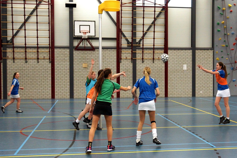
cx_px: 118
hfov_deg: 46.4
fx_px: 276
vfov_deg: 31.9
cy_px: 79
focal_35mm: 42
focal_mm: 28
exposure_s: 1/400
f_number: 2.8
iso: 1250
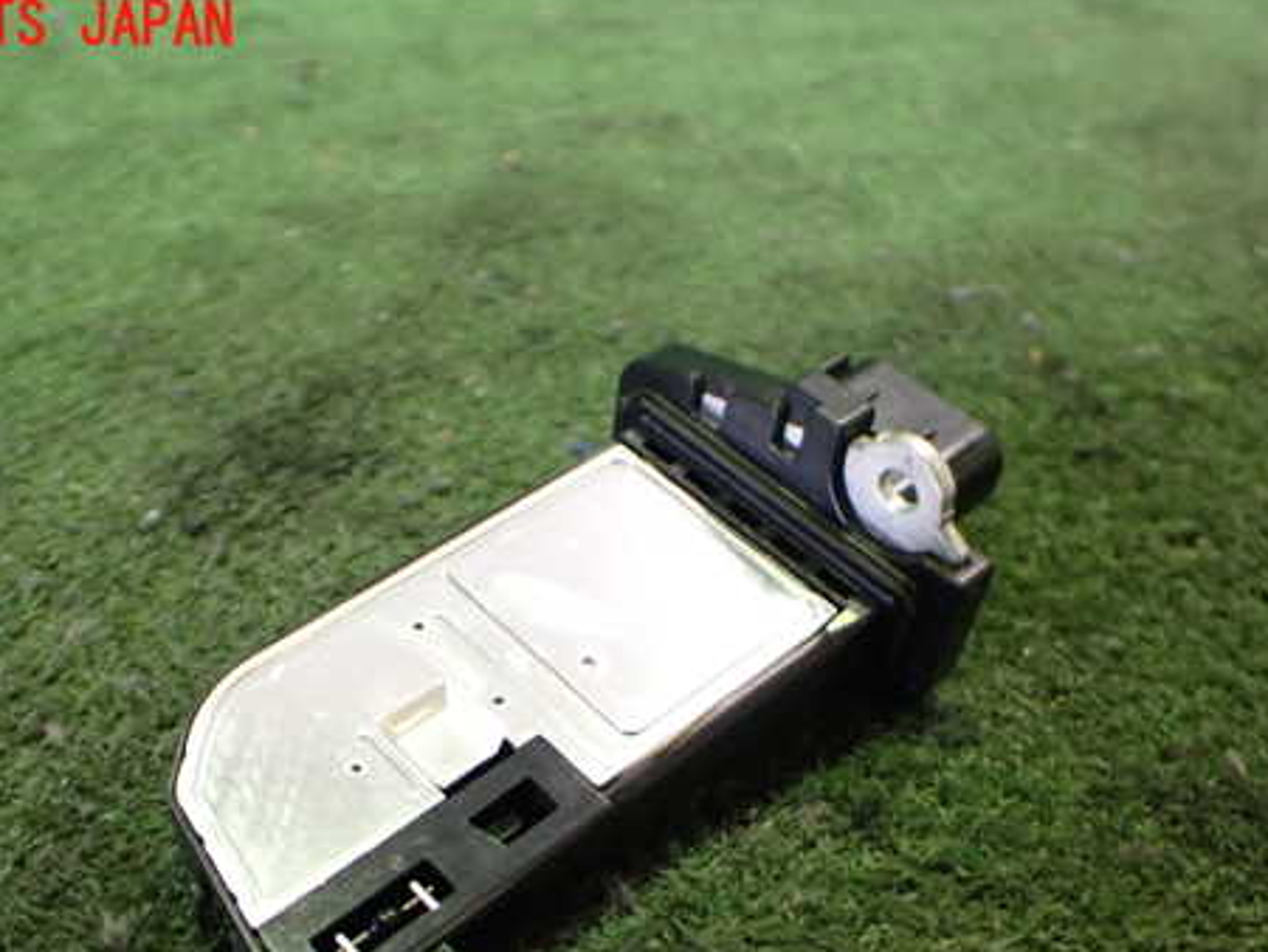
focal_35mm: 40
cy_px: 625
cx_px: 566
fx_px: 1466
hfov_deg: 46.7
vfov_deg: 35.7
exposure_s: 1/50
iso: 800
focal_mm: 5.4
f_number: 2.3
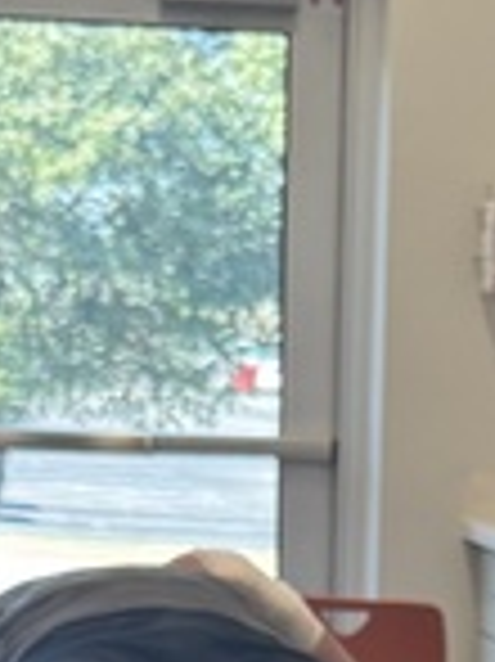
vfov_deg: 10.4
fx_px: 3189
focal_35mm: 167
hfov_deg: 8.9
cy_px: 1545
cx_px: 414
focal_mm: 6.76
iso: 160
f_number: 1.78
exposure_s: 1/121
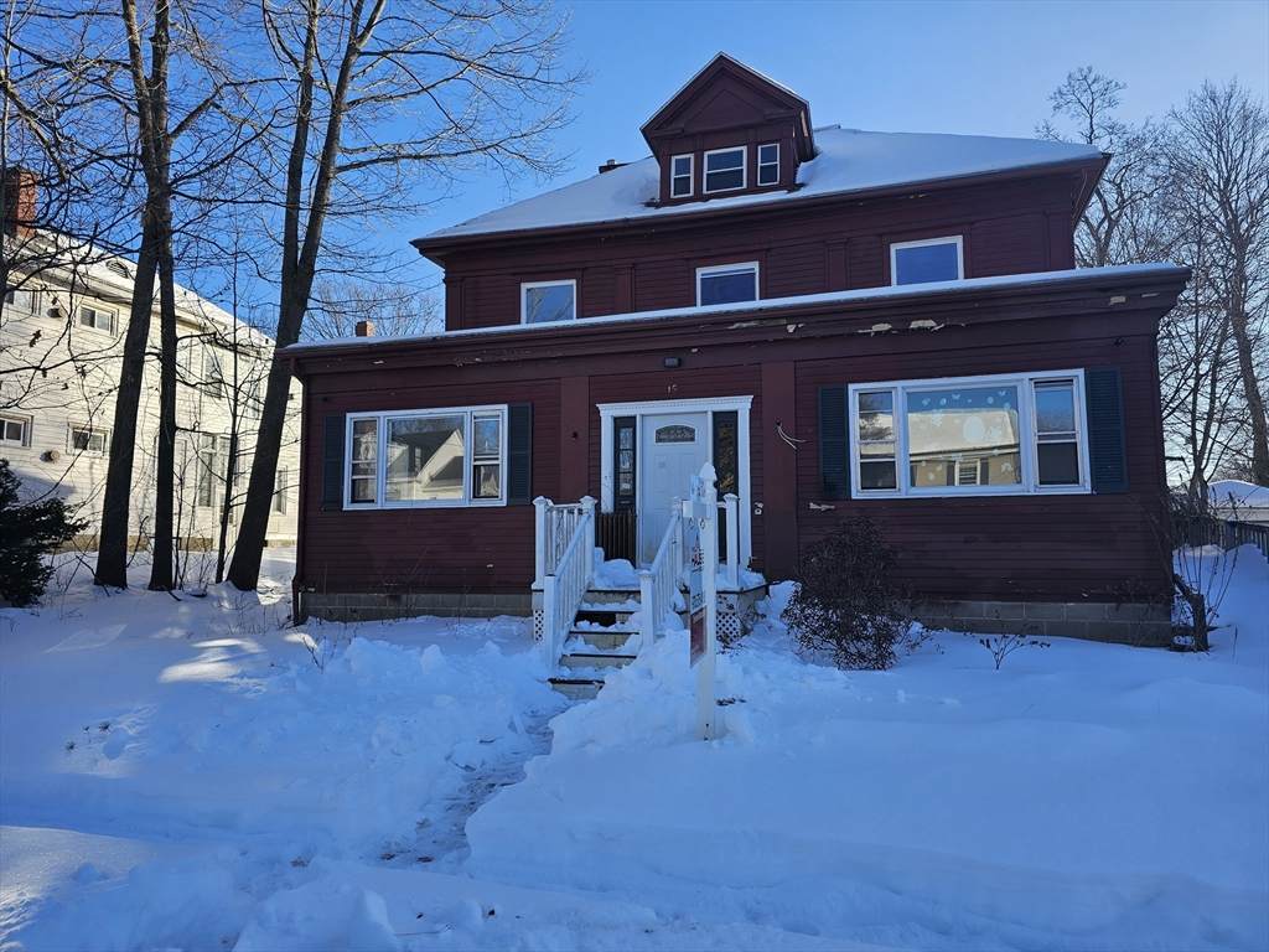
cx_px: 634
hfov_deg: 73.9
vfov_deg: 58.9
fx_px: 843
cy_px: 476
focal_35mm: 23
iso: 10
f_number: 1.7
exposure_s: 1/342
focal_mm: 6.3
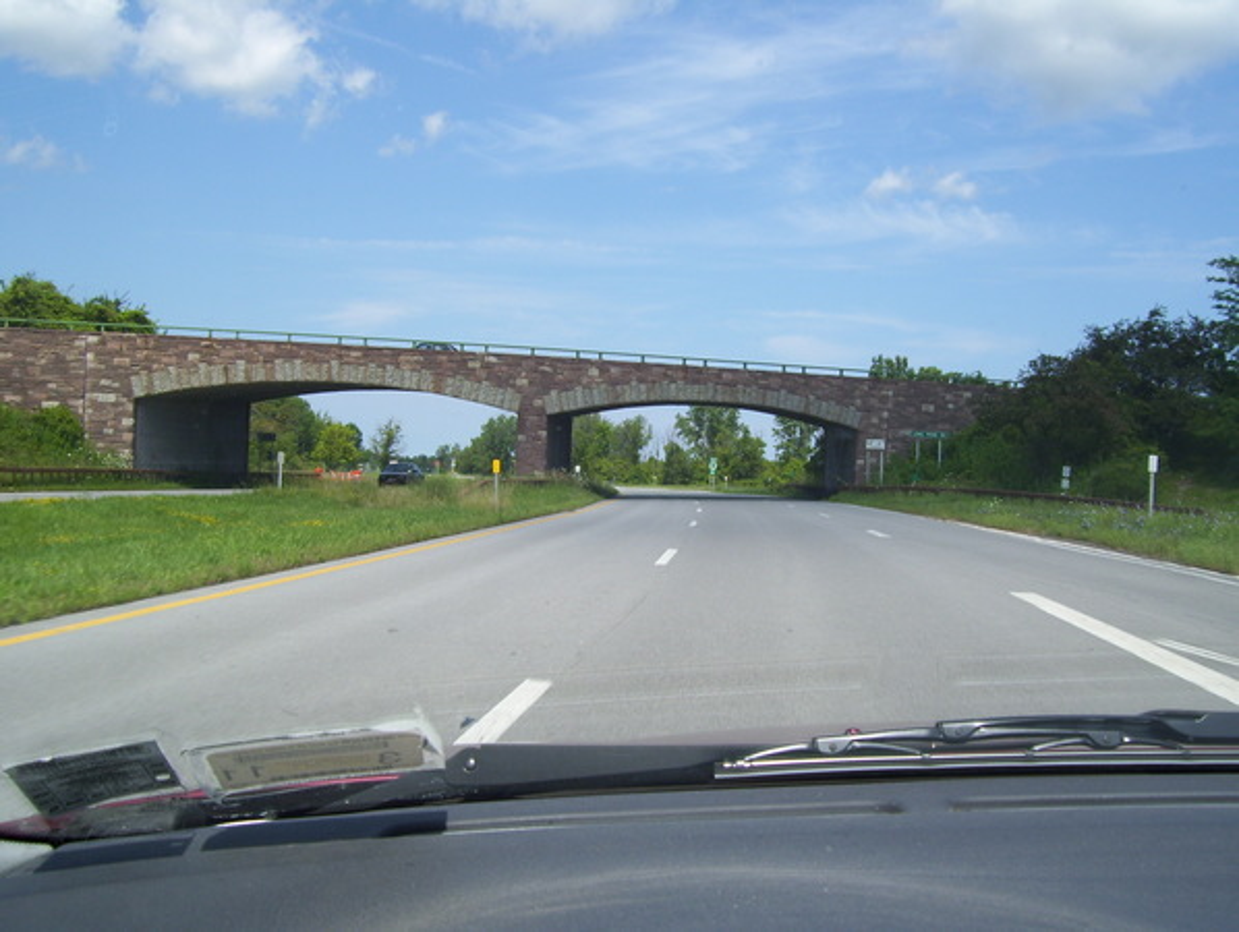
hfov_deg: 51.3
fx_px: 1290
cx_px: 620
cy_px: 466
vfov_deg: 39.7
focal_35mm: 36
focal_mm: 6
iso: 80
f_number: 4.8
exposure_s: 1/500
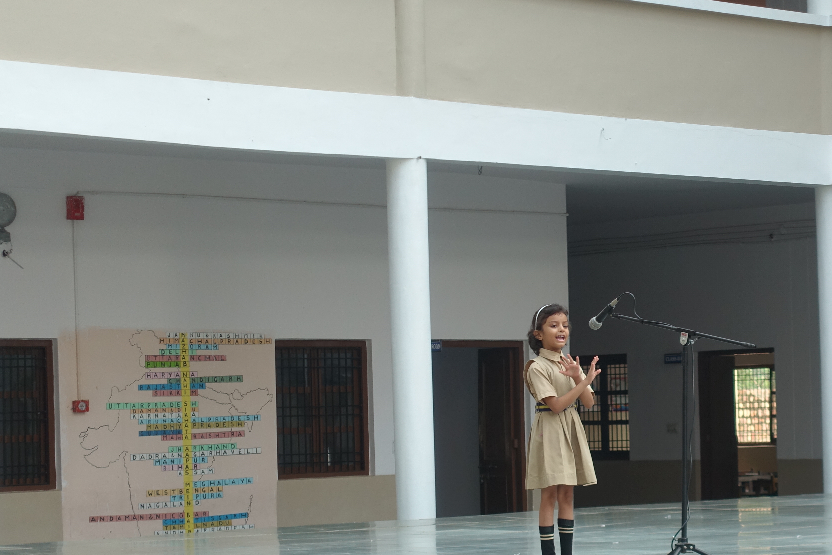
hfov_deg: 17.7
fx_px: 2658
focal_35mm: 115
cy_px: 402
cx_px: 633
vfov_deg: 11.9
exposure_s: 1/160
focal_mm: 25.7
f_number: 2.8
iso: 125
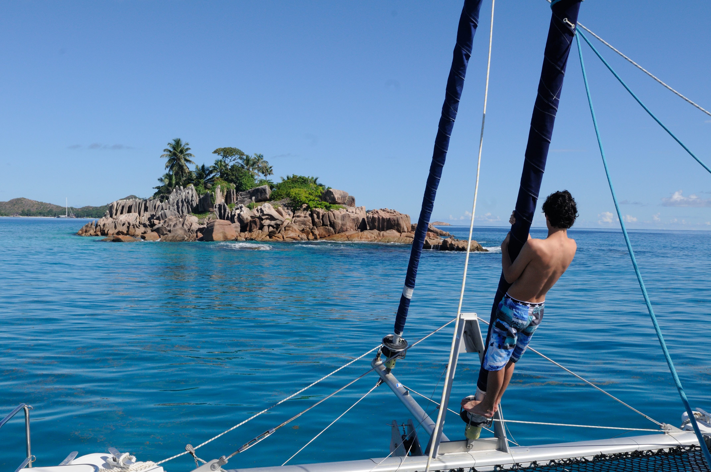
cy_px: 236
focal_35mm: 36
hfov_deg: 53.2
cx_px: 356
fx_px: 710
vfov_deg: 36.8
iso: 400
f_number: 13
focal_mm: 24
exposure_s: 1/640
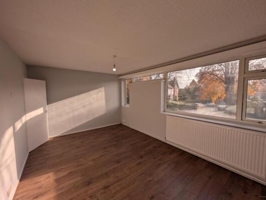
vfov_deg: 90.1
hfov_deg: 106.1
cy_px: 100
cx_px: 134
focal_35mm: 13
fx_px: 100
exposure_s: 1/1661
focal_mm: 2.02
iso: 44
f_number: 1.7
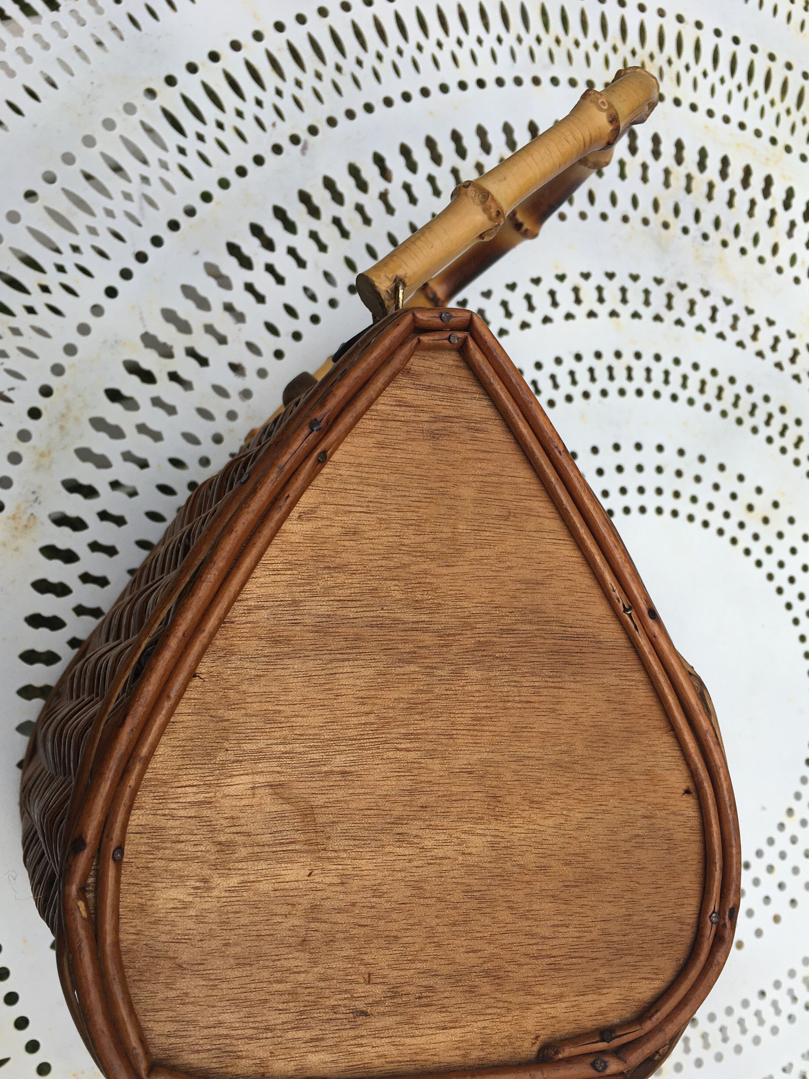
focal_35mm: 33
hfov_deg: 42.9
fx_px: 1028
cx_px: 449
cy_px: 611
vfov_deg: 55.2
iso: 25
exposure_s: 1/1637
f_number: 2.2
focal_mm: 4.15
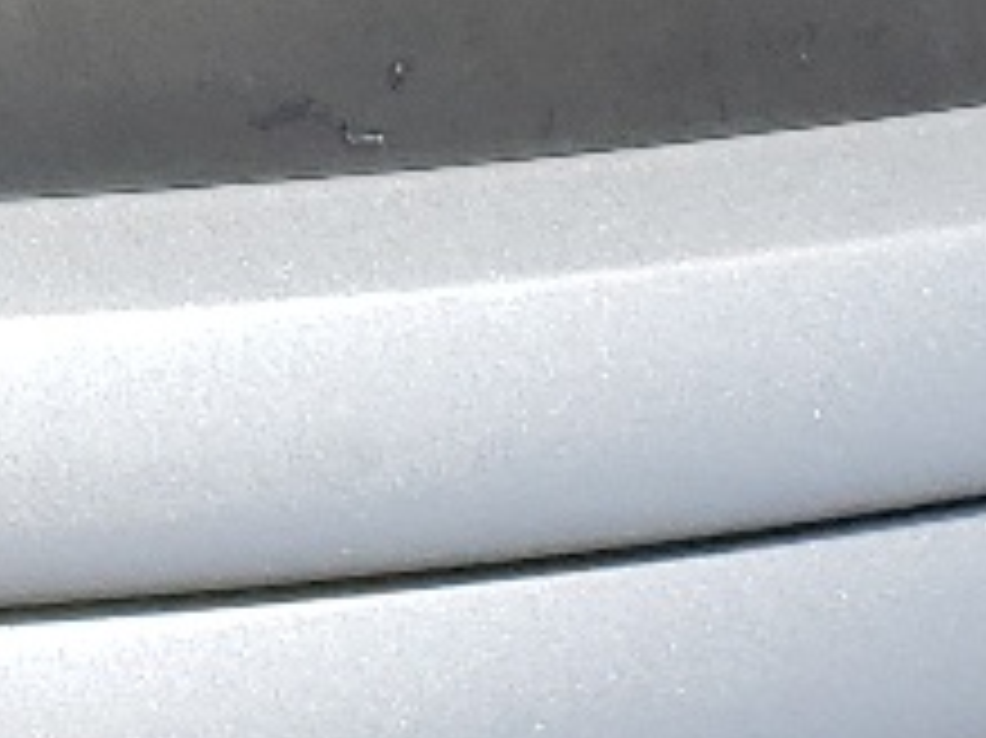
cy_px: -1444
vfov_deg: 7.0
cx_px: -698
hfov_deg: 9.9
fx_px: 5409
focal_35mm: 190
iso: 50
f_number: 1.5
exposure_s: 1/5000
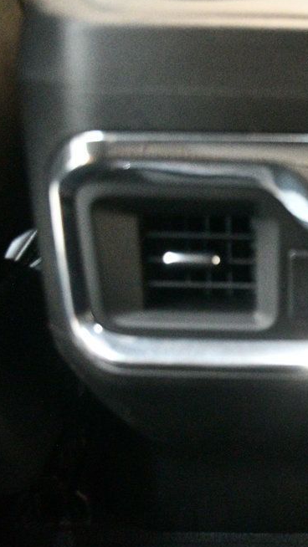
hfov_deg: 19.1
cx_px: 385
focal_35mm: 59
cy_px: 281
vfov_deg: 35.4
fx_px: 856
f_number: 3.8
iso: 12800
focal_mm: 24
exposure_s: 1/60
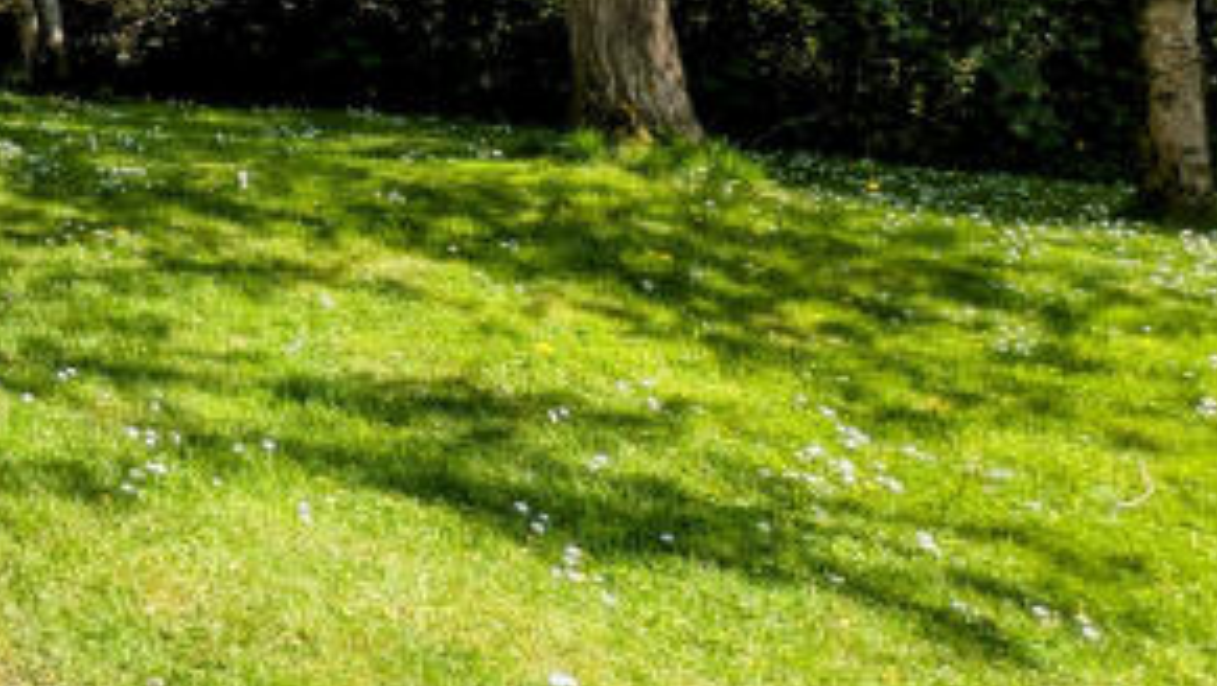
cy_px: -136
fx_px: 1485
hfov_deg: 35.0
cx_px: -255
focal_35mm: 46
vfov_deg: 23.7
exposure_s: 1/1127
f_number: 1.95
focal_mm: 2.23
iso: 44
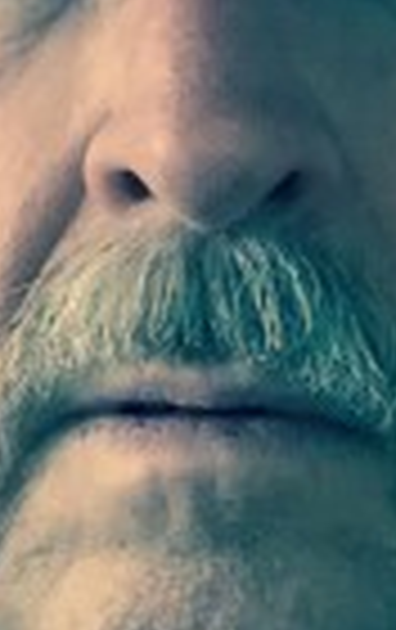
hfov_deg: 11.2
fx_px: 2012
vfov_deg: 17.8
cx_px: 146
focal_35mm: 117
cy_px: 252
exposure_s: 1/30
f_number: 2.2
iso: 200
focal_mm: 2.65
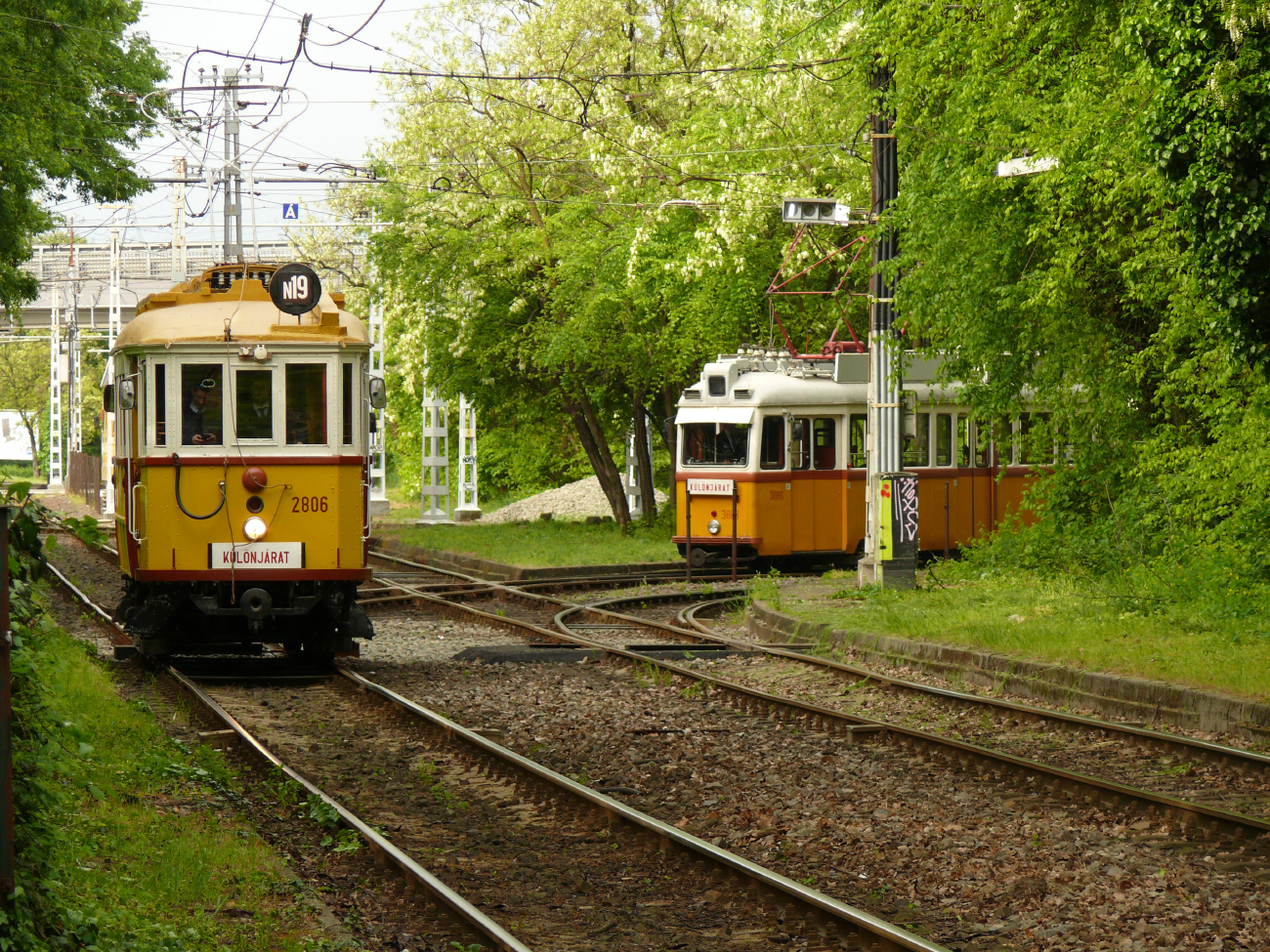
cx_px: 635
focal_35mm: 221
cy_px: 476
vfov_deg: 6.7
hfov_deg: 9.0
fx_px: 8108
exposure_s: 1/160
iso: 100
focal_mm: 46.8
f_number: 4
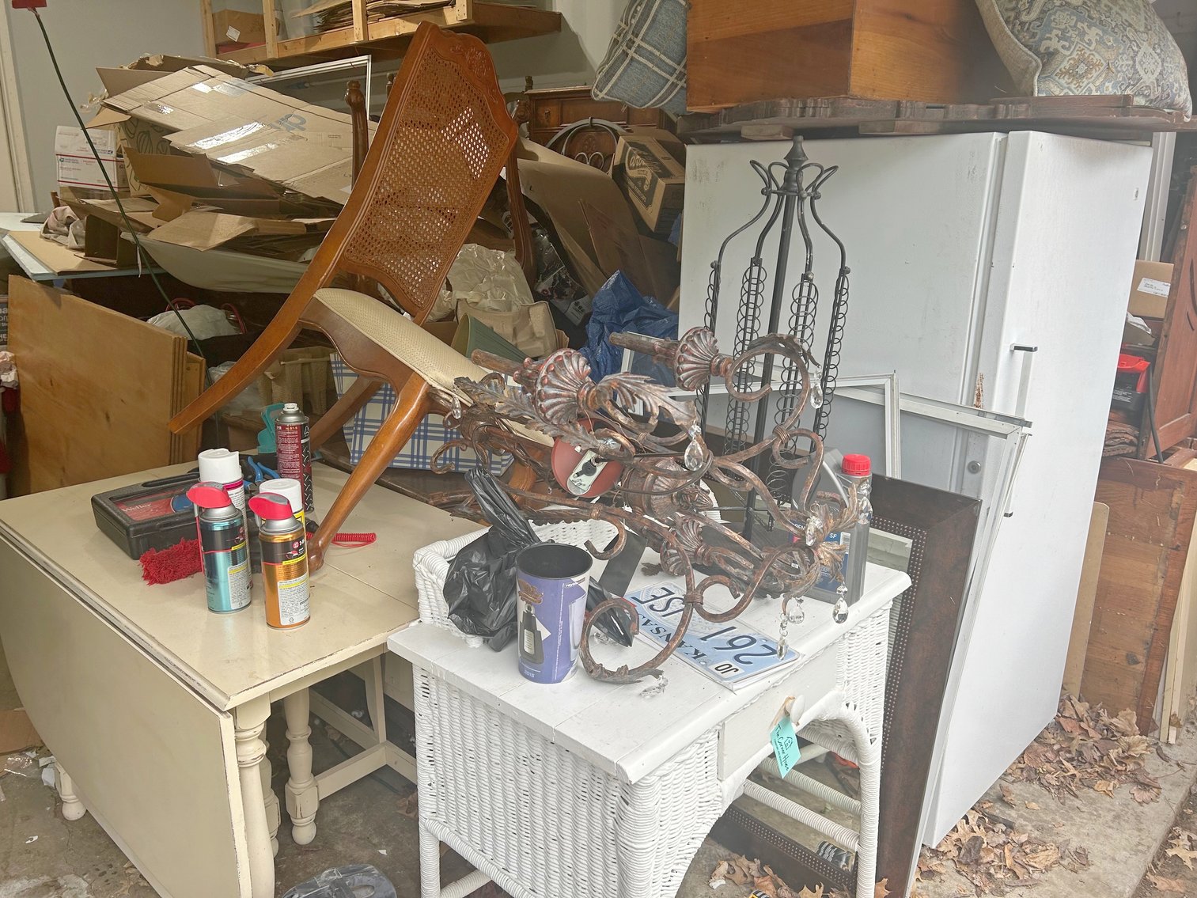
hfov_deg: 67.3
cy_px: 449
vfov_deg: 53.1
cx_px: 598
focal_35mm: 26
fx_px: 899
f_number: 1.5
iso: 40
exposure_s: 1/228
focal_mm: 5.7
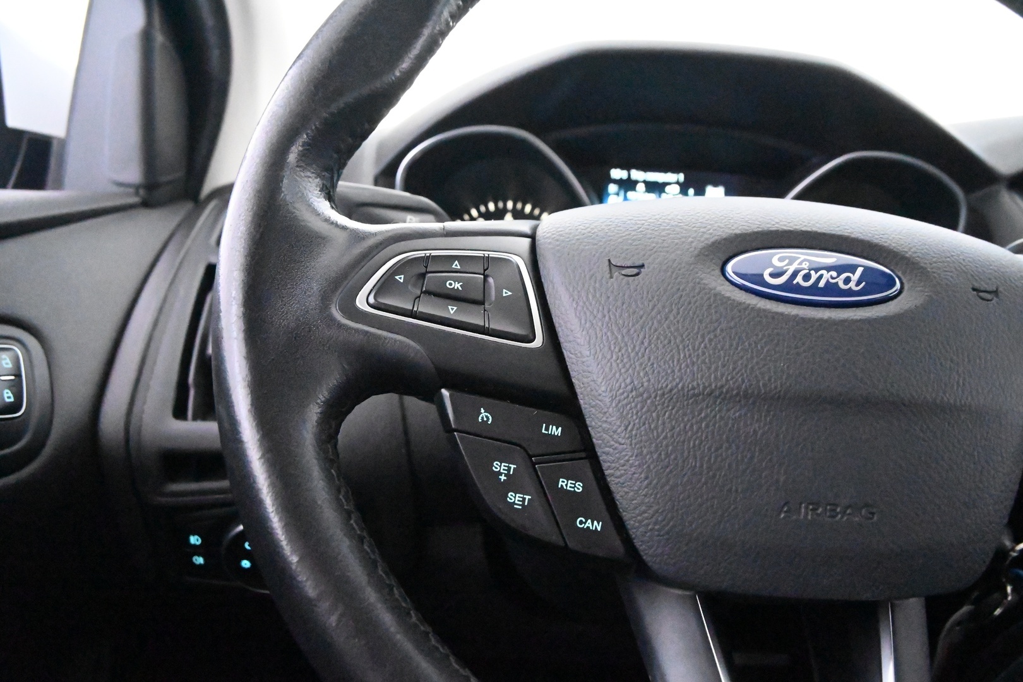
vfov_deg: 18.2
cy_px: 341
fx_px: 2131
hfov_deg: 27.0
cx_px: 512
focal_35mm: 75
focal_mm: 50
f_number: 10
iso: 32000
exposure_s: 1/80
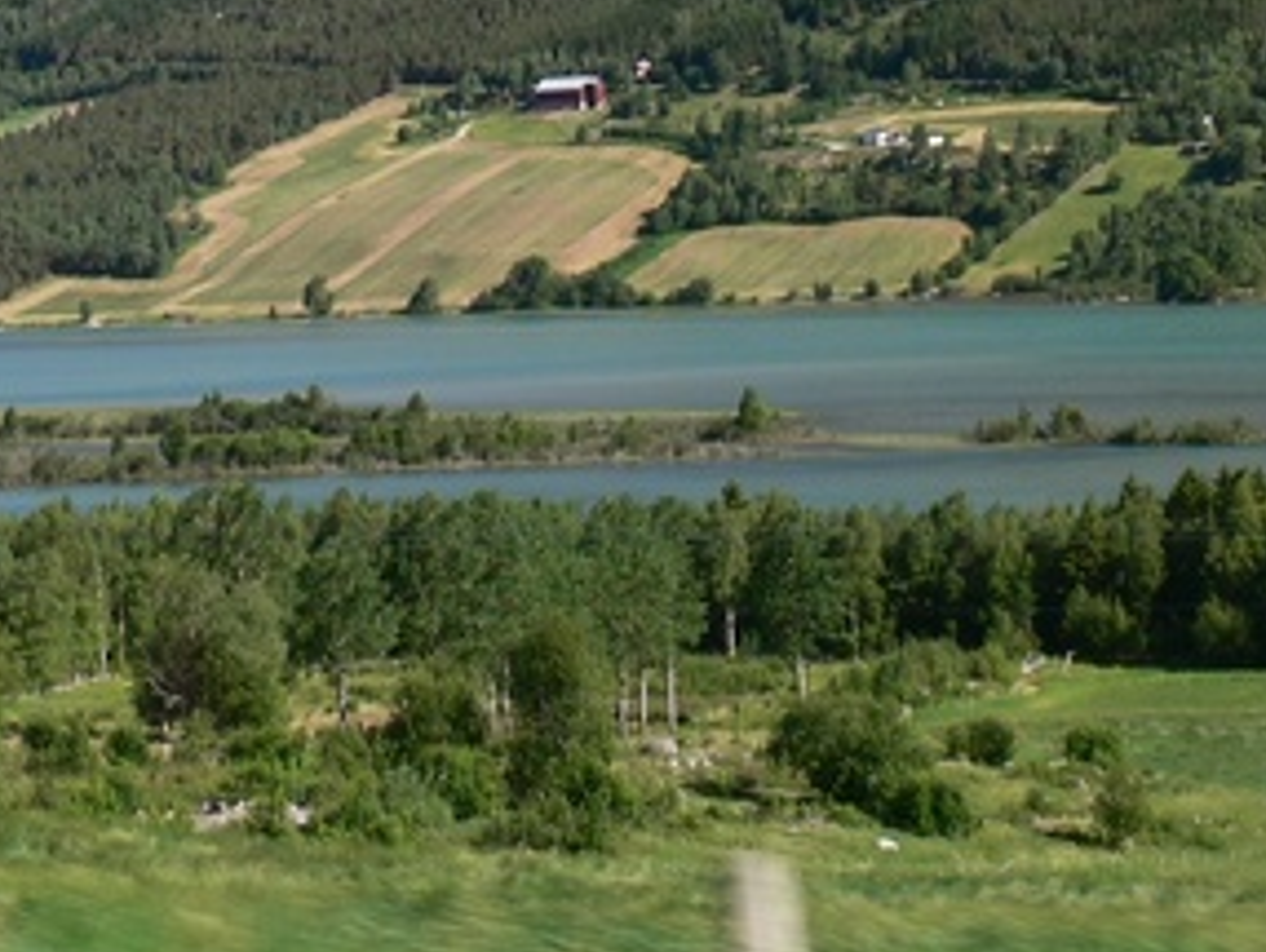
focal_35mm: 108
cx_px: 288
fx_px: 3953
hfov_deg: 18.1
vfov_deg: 13.4
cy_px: -120
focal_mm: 8.3
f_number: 4
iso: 80
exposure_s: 1/125
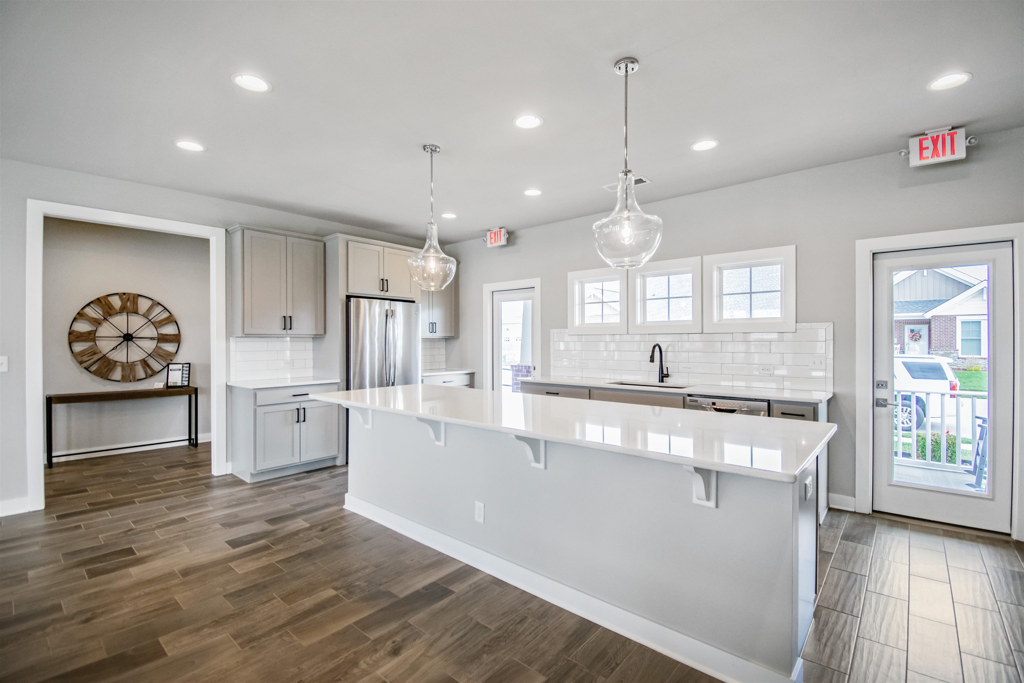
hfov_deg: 100.4
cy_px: 342
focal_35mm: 15
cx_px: 512
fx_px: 427
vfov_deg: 77.3
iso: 400
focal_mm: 10
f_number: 4.5
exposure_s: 1/80
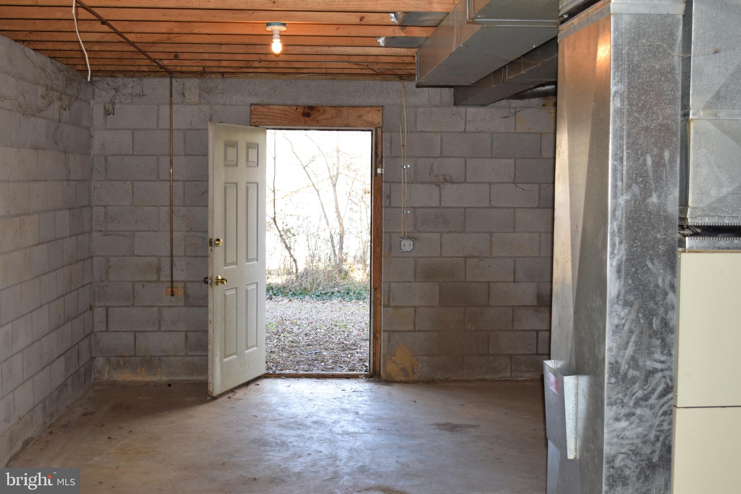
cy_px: 247
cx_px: 370
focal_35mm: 46
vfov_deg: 28.9
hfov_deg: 42.3
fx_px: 957
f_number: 5.6
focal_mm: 31
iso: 800
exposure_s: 1/125
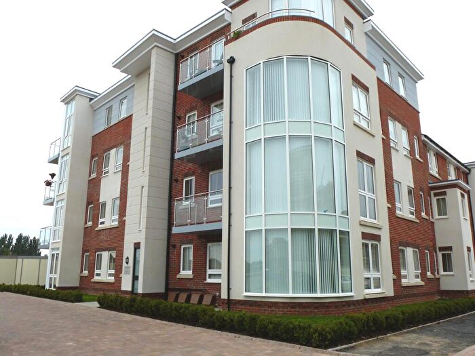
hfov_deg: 63.4
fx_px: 384
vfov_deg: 49.7
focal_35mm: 28
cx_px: 238
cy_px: 178
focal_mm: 5
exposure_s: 1/400
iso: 100
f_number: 4
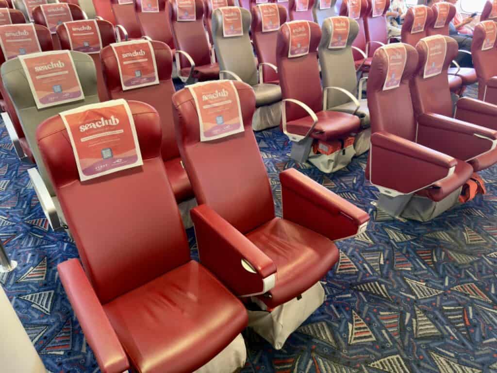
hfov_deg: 71.6
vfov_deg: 56.8
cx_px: 248
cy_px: 186
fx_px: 345
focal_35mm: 24
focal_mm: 6.76
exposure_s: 1/33
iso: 200
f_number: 1.78
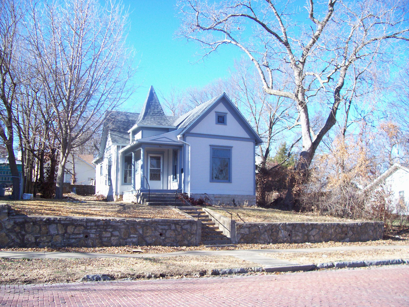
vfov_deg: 41.8
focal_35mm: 34
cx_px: 204
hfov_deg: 54.0
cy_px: 154
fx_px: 402
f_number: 2.7
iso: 80
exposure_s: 1/442
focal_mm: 5.6
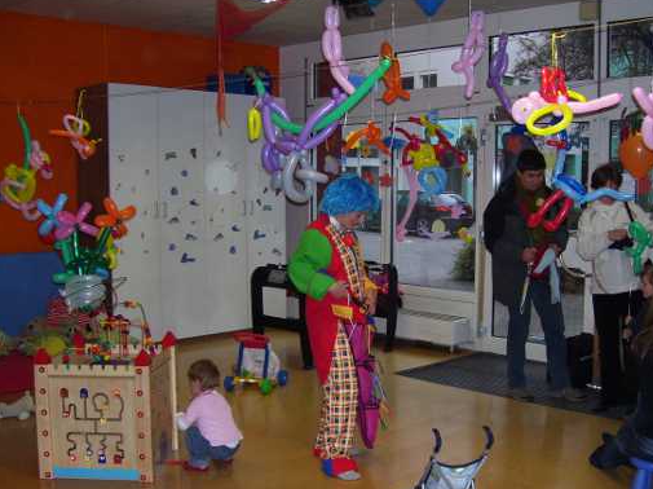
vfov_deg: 32.8
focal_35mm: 44
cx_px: 384
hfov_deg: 42.8
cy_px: 274
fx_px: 829
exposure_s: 1/60
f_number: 2.7
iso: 125
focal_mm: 6
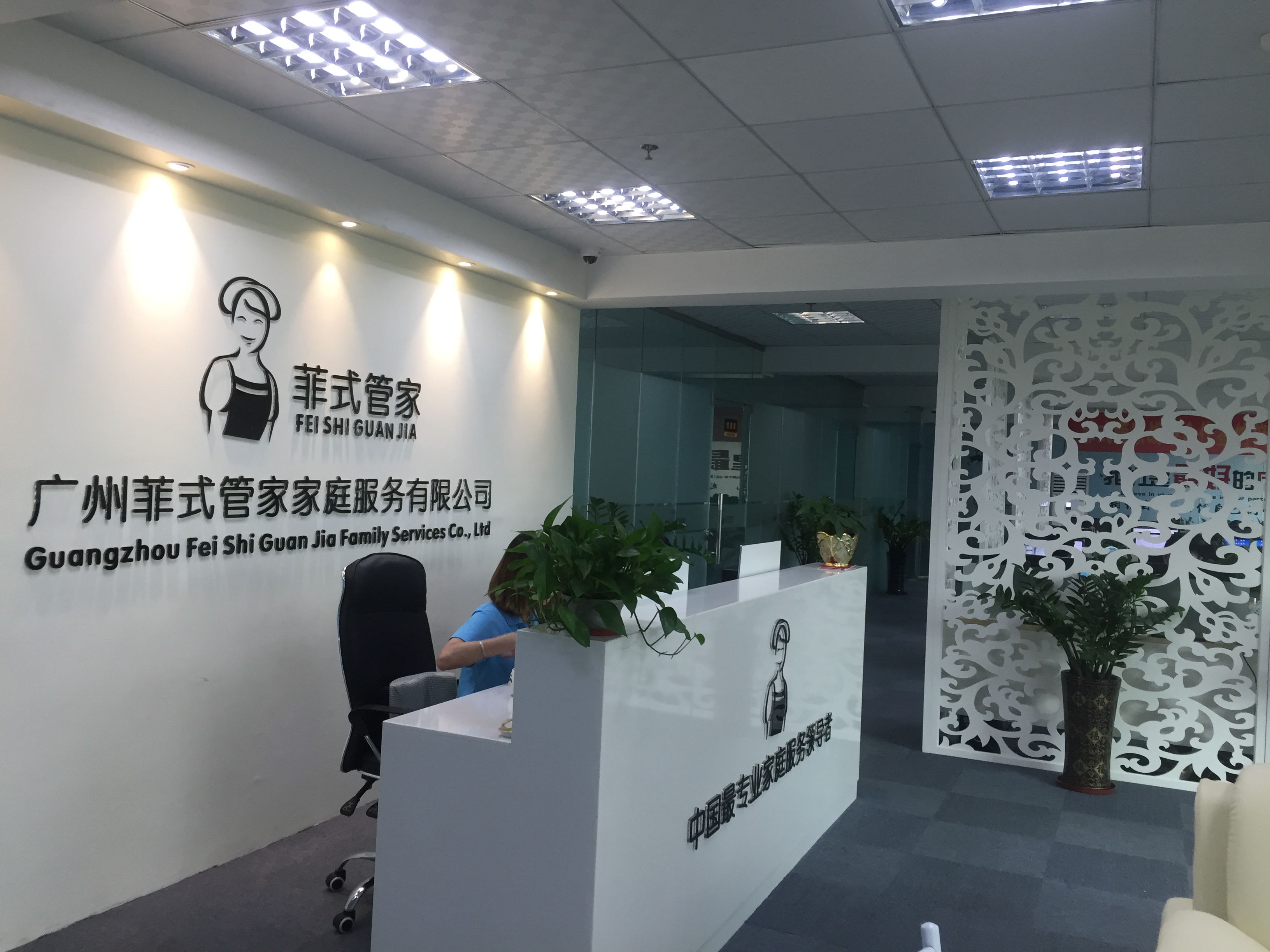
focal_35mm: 29
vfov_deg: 48.2
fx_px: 1064
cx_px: 635
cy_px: 476
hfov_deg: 61.7
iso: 40
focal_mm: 4.15
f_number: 2.2
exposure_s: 1/33
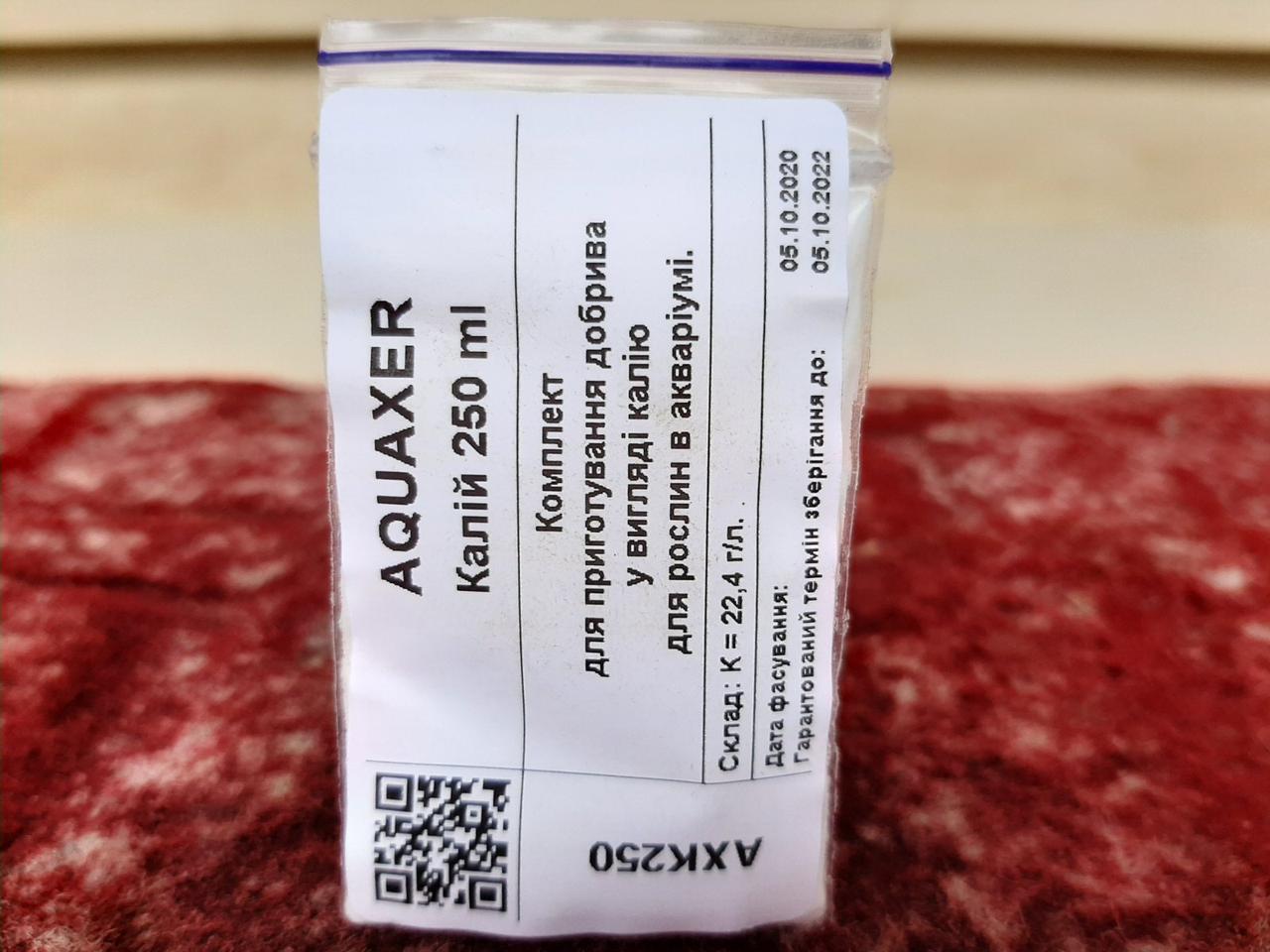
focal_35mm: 25
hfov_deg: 69.4
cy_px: 476
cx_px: 635
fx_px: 917
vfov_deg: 54.9
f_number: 3
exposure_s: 1/250
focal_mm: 4.5
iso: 80
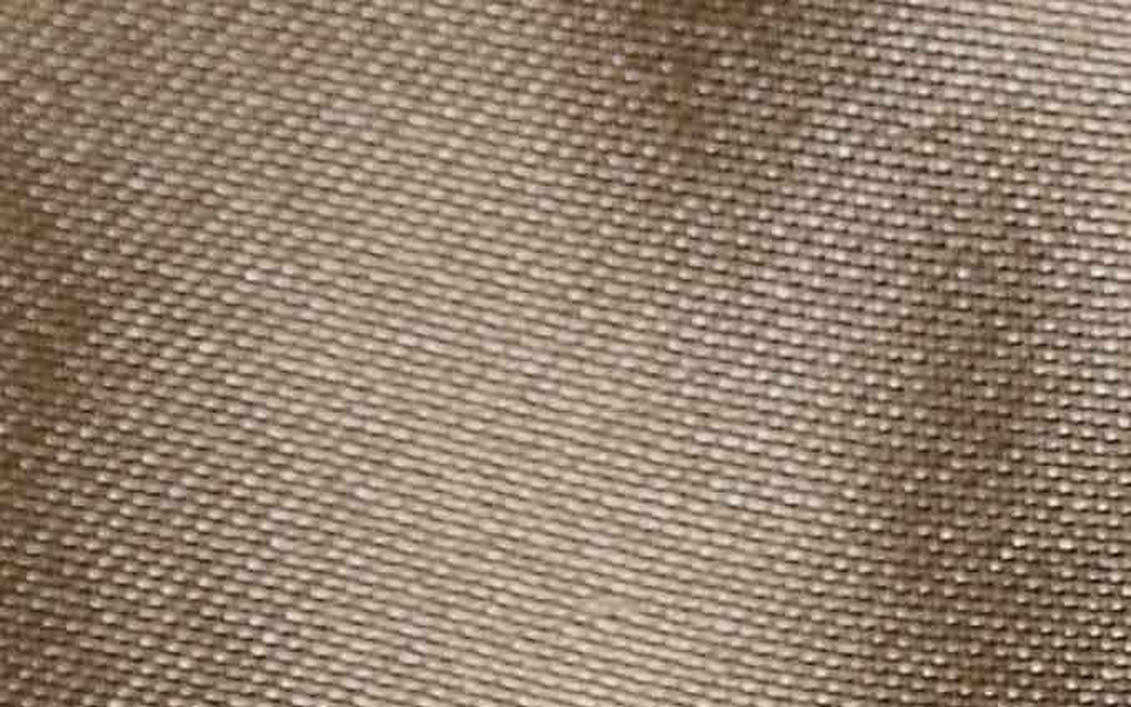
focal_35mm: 1161
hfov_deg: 1.8
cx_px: 2448
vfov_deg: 1.1
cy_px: -213
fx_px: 35776
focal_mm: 105
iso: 160
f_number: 8
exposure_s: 1/60
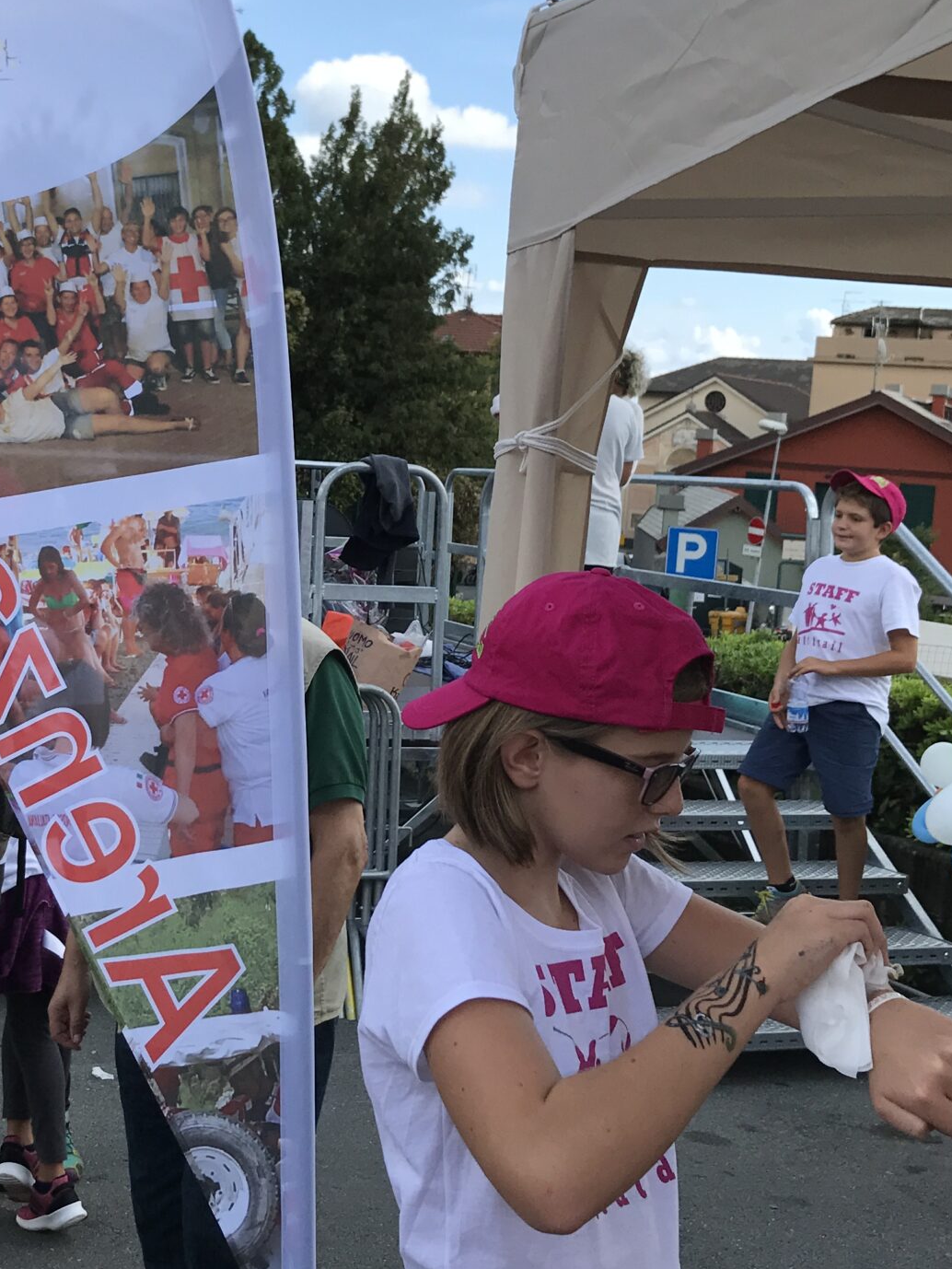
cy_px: 541
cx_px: 236
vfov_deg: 36.7
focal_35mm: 52
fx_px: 1906
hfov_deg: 27.6
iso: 20
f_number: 1.8
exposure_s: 1/1709
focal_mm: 3.99
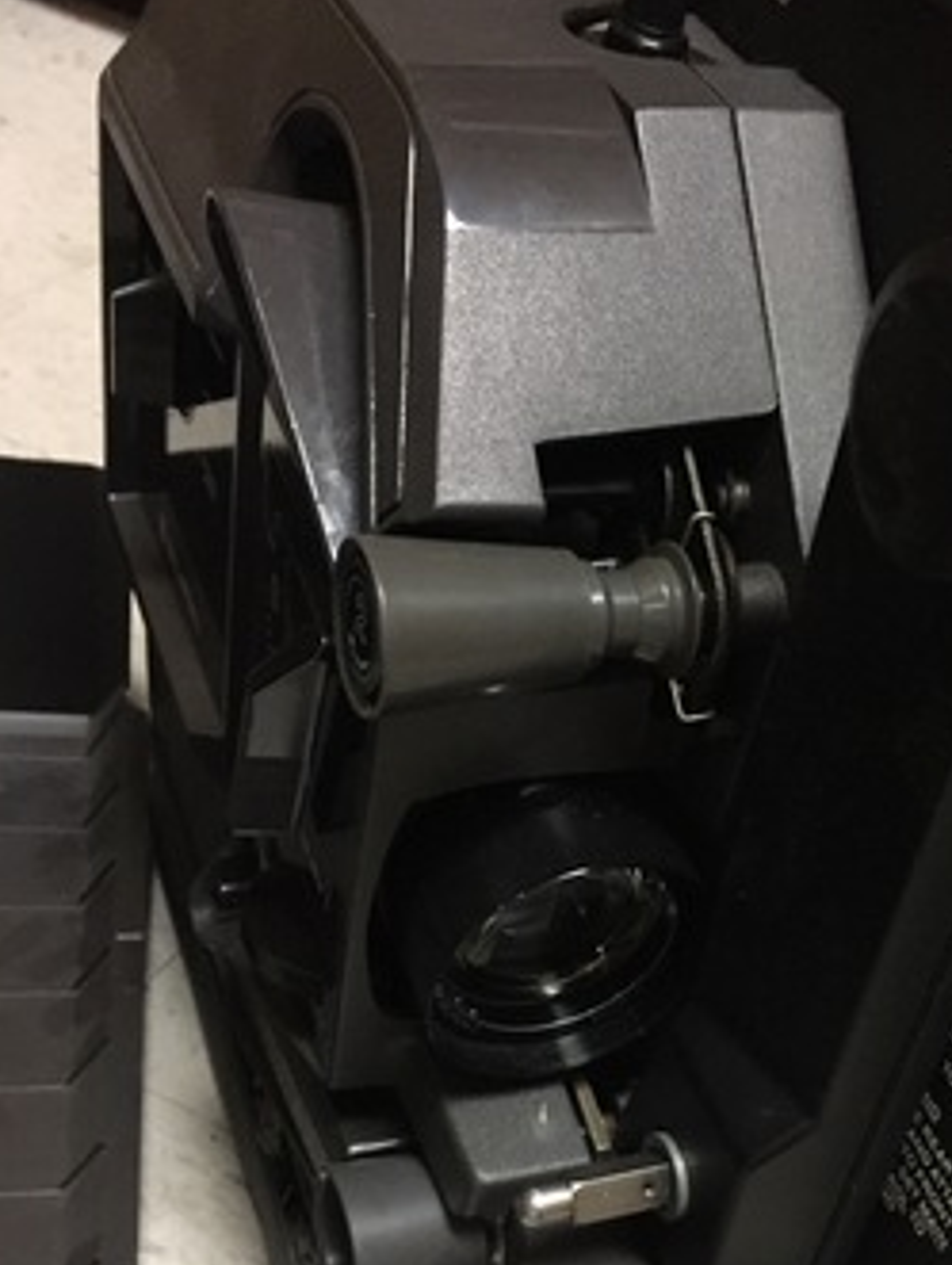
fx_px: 1537
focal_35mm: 42
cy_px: 879
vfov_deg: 43.9
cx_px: 654
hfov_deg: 34.0
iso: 400
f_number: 2.2
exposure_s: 1/15
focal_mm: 4.15
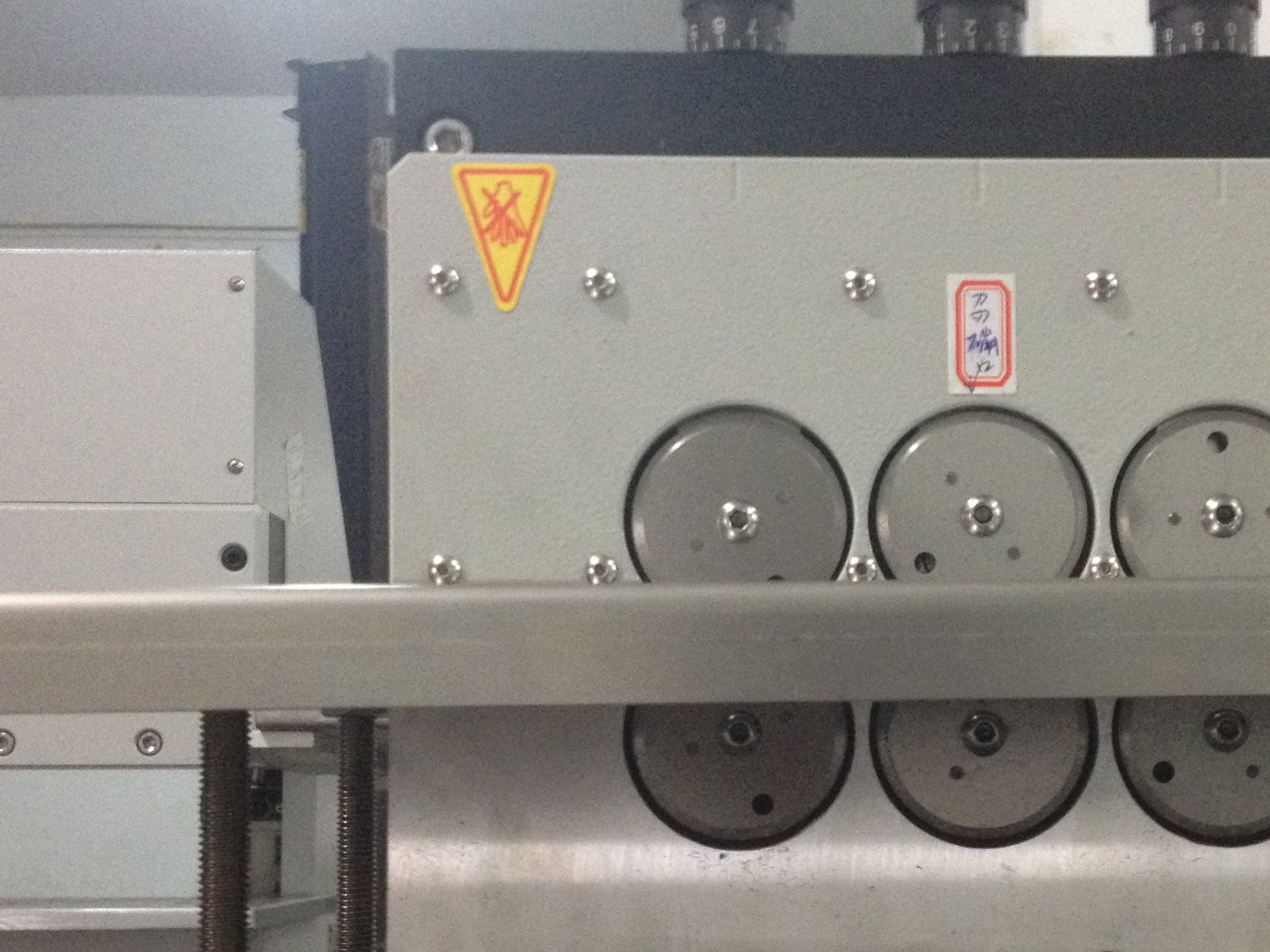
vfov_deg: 21.8
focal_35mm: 67
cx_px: 939
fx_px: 2458
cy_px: 703
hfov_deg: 28.6
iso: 320
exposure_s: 1/20
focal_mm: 4.28
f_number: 2.4
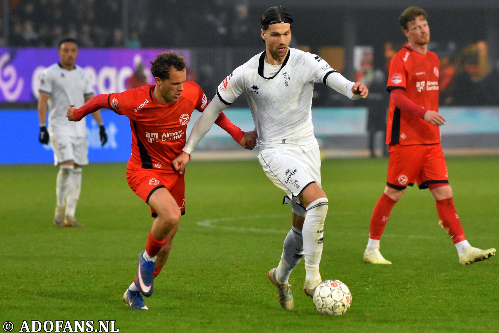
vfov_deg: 4.8
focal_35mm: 285
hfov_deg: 7.2
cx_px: 250
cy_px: 166
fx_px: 3950
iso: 2500
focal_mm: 190
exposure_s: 1/800
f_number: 2.8
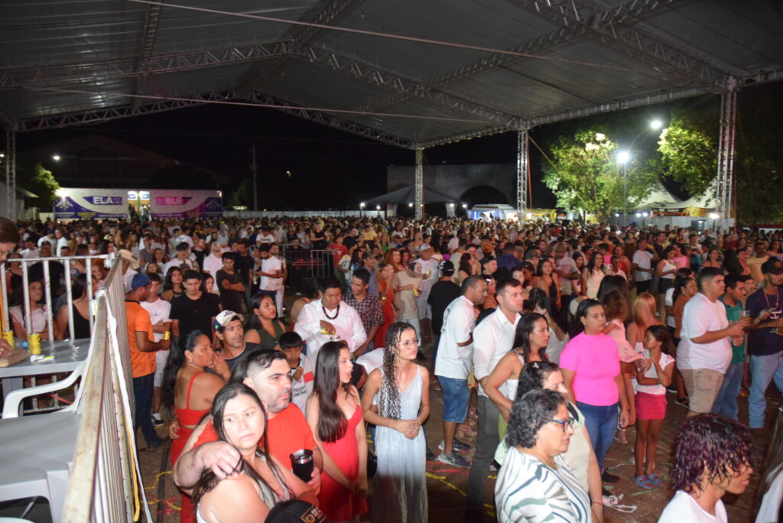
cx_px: 392
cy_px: 262
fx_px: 588
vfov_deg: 48.0
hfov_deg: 67.4
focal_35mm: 27
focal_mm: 18
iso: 2800
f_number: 3.5
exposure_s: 1/60
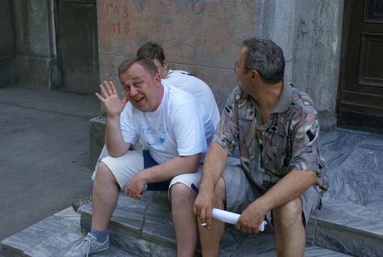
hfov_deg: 46.3
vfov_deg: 32.0
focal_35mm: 42
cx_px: 192
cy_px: 128
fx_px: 448
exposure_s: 1/50
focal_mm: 28
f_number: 5.6
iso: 100
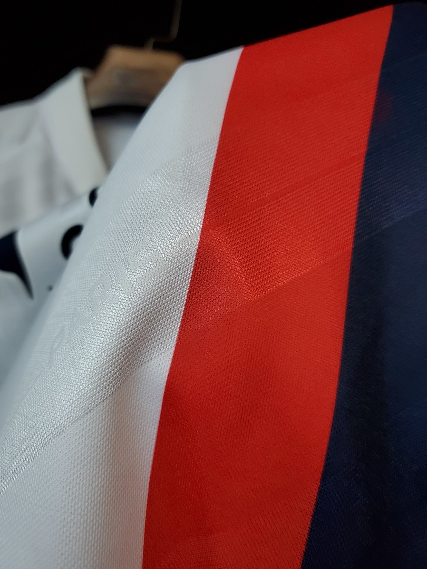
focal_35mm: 26
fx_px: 428
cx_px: 214
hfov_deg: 53.1
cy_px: 284
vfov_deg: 67.3
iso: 320
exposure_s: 1/50
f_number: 1.5
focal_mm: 4.3
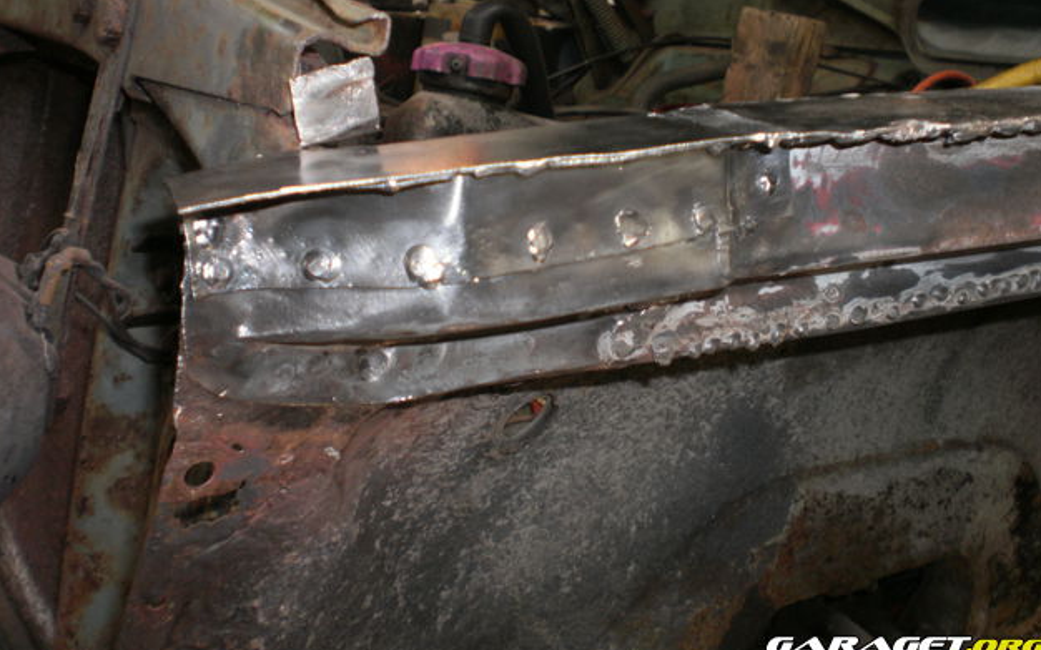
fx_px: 1106
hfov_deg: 50.4
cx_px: 519
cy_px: 263
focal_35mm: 39
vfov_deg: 32.7
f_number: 3.1
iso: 125
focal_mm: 6.3
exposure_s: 1/30
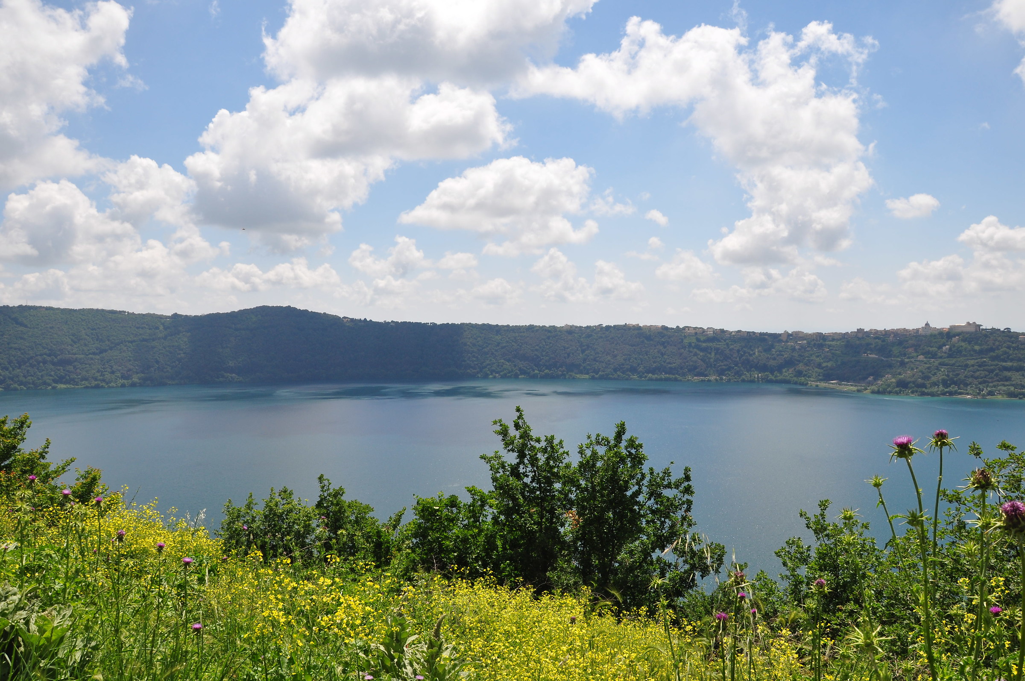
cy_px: 340
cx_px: 512
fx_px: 768
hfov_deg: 67.4
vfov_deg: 47.8
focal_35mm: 27
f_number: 11
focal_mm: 18
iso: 200
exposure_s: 1/400
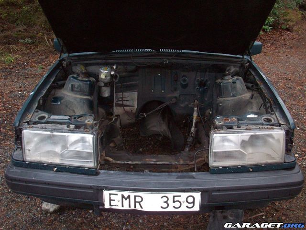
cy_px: 115
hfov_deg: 50.1
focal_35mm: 37
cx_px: 153
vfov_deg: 38.7
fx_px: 327
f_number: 2.8
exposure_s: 1/64
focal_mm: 6.2
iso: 200
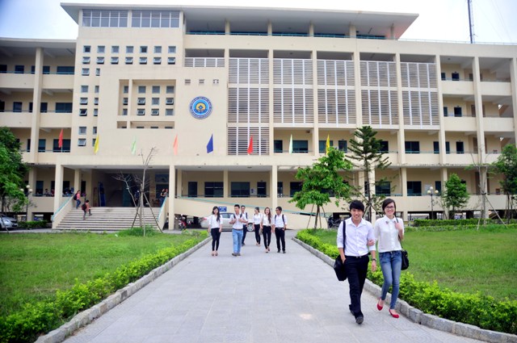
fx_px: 387
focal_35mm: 27
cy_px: 172
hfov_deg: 67.4
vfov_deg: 47.8
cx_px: 258
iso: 100
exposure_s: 1/400
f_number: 3.5
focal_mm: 18
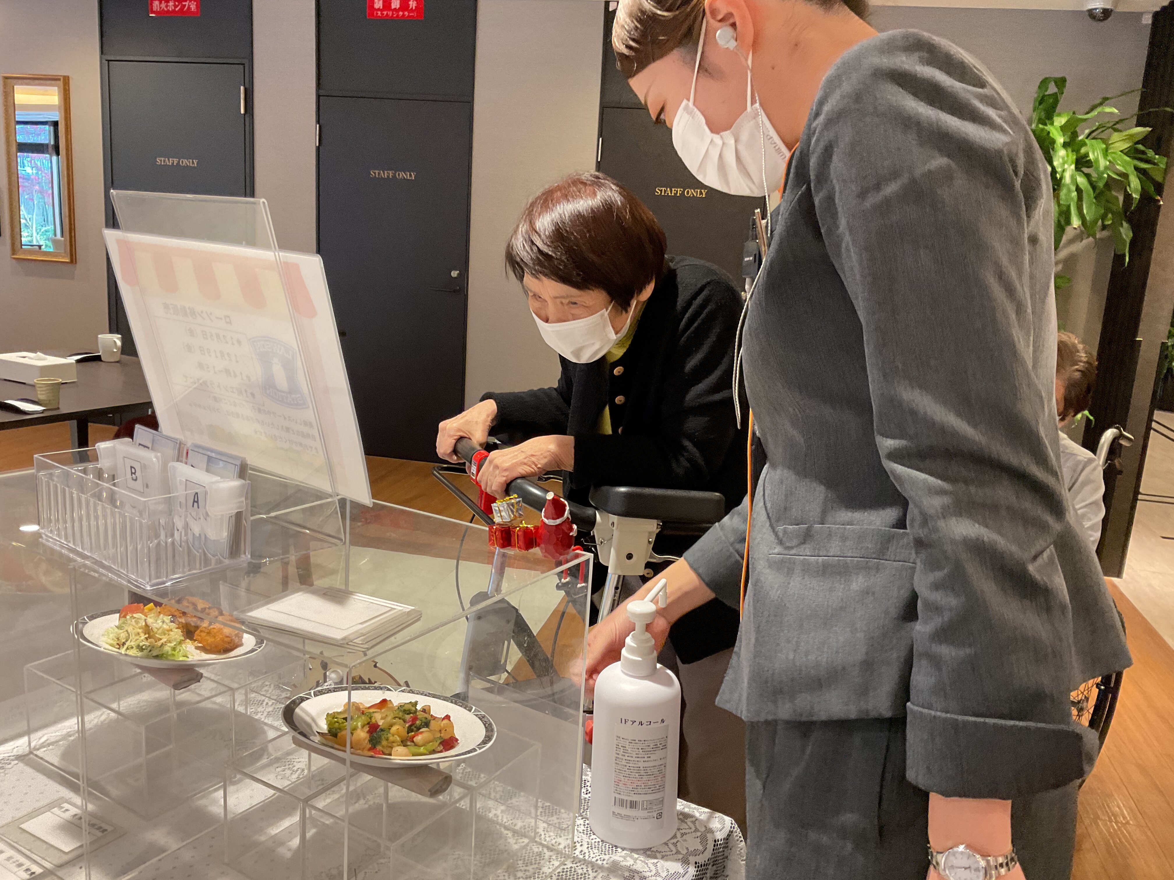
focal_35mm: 29
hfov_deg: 61.7
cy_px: 440
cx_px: 587
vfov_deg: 48.2
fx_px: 984
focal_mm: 3
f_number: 1.8
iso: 160
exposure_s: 1/50
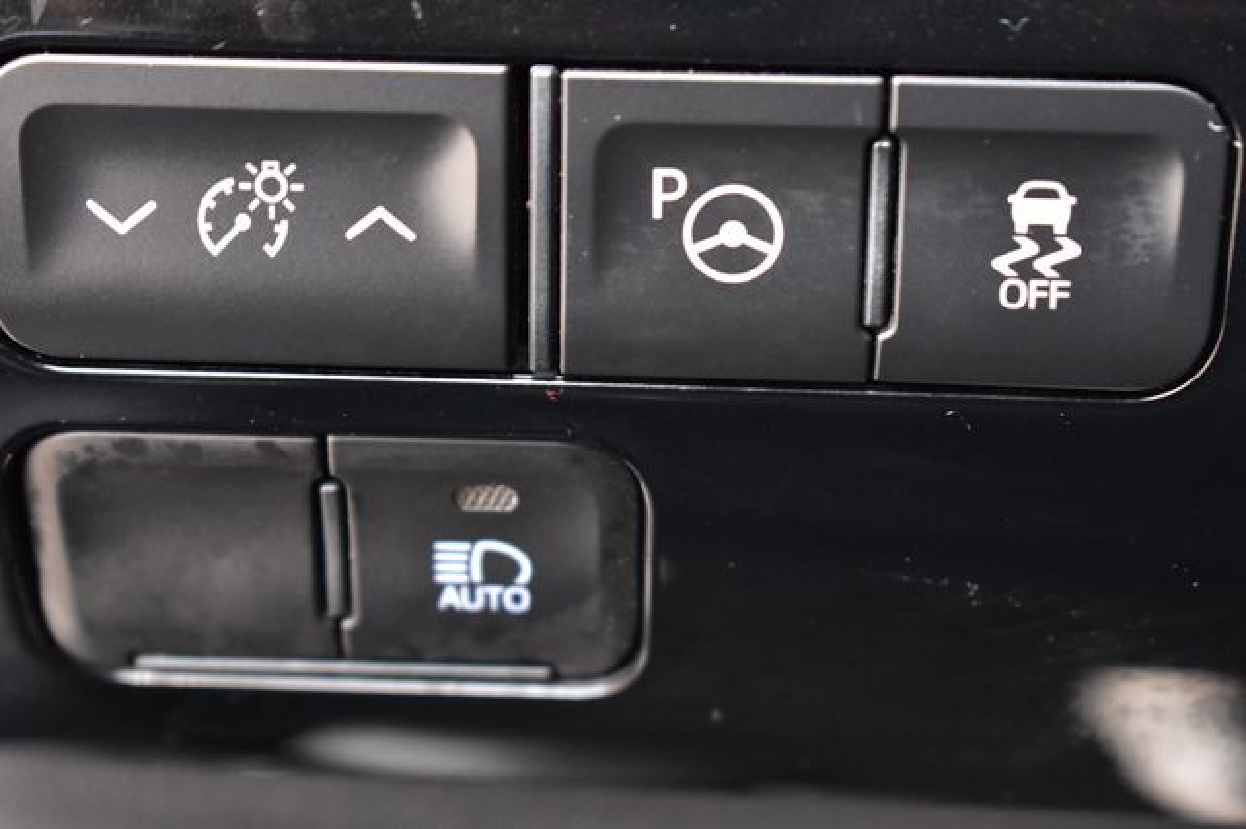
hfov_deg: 24.6
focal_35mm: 82
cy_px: 414
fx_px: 2854
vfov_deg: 16.5
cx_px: 623
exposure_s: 1/15
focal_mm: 55
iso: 1600
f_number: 5.6
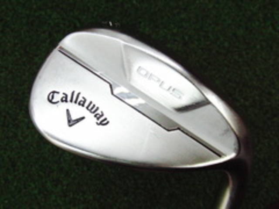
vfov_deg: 38.7
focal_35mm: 37
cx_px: 140
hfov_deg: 50.1
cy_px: 104
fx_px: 298
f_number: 3.6
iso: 3200
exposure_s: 1/800
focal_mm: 6.42
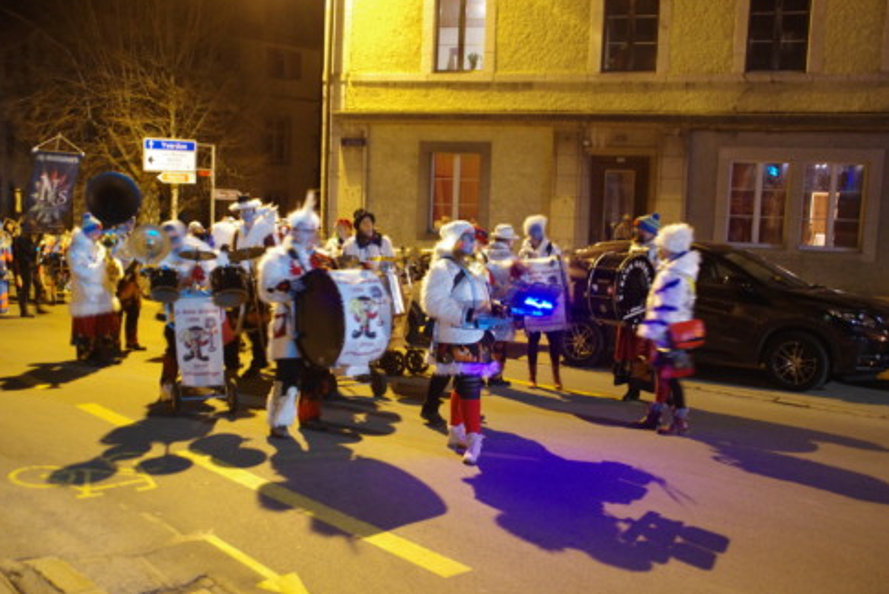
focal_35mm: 37
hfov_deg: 51.9
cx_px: 434
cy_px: 294
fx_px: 914
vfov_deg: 36.0
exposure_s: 1/6
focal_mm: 24
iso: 3200
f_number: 4
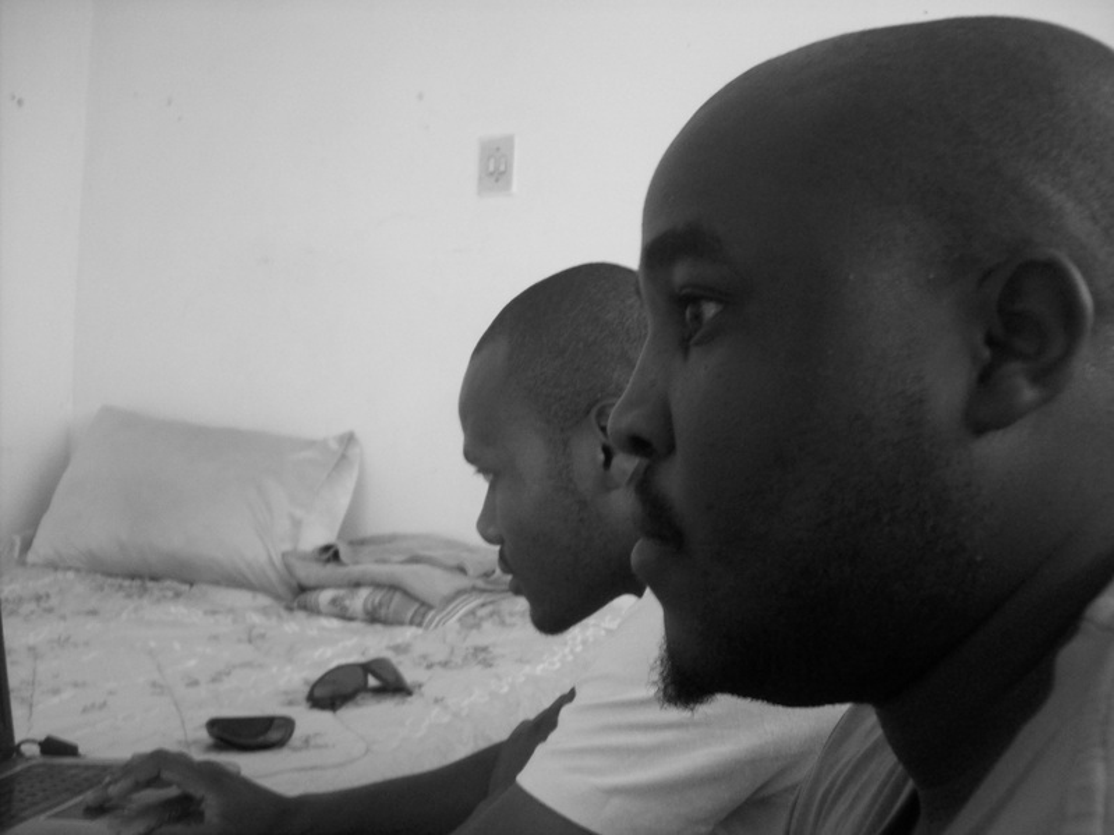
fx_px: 1158
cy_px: 418
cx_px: 557
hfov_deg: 51.4
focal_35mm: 36
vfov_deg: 39.6
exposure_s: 1/23
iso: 160
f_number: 2.7
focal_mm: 6
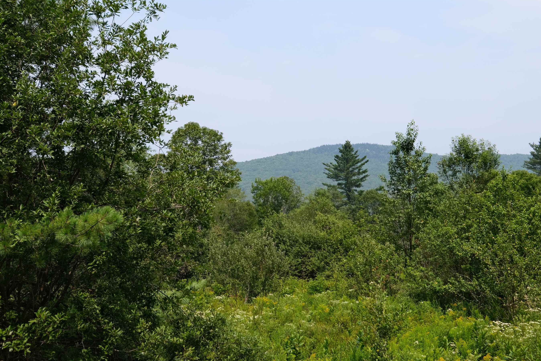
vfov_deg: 32.6
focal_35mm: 41
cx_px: 302
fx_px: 616
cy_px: 204
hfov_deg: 47.3
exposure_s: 1/1000
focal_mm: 24
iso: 320
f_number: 5.6
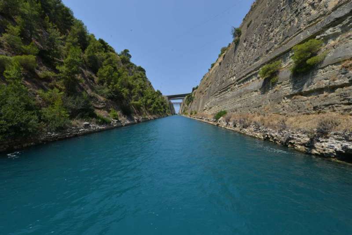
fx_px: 137
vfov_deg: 81.3
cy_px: 118
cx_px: 176
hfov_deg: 104.2
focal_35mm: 14
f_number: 13
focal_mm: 14
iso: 280
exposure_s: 1/320
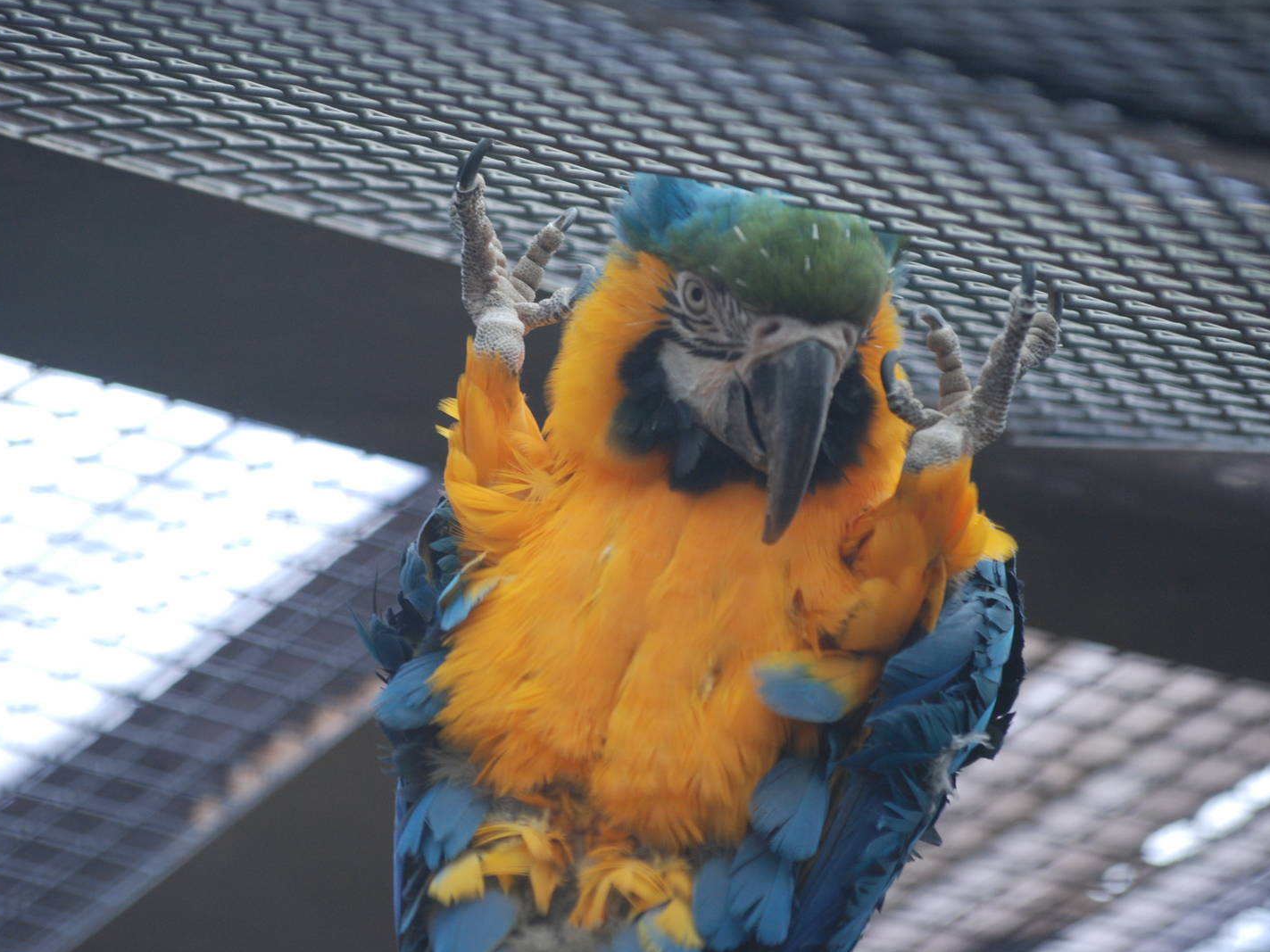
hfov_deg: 7.2
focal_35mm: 276
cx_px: 646
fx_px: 10125
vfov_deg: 5.4
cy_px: 475
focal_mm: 170
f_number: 4.8
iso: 400
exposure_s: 1/100
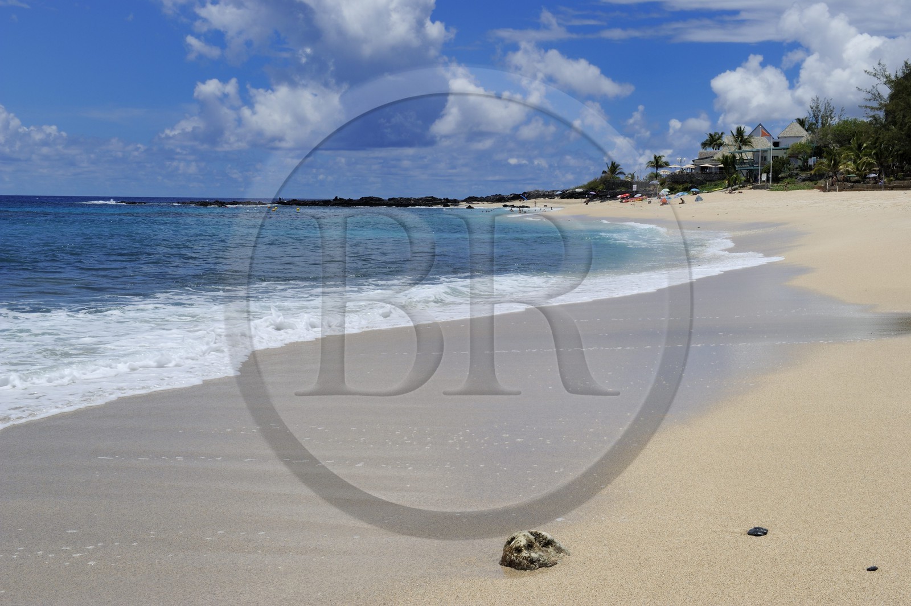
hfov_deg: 41.1
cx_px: 456
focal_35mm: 48
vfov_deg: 28.0
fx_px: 1214
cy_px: 303
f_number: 22
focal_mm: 48
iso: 200
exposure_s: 1/160
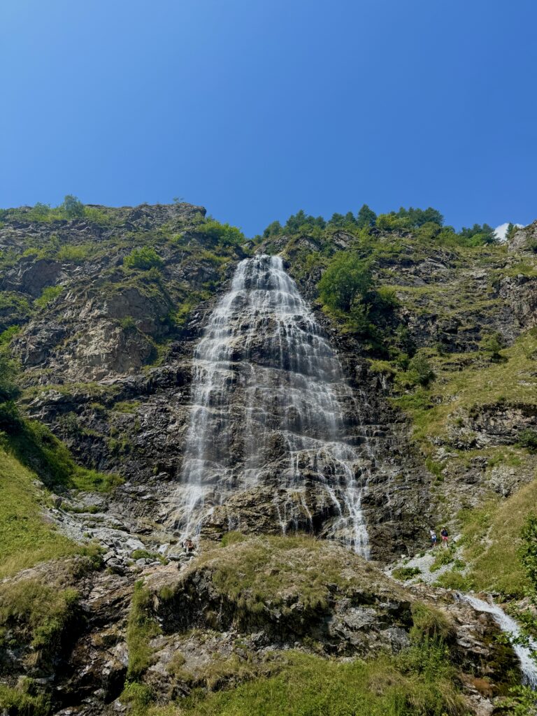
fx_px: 496
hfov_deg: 56.8
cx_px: 268
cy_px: 358
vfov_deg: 71.6
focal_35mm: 24
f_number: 1.78
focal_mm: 6.76
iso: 80
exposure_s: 1/3425
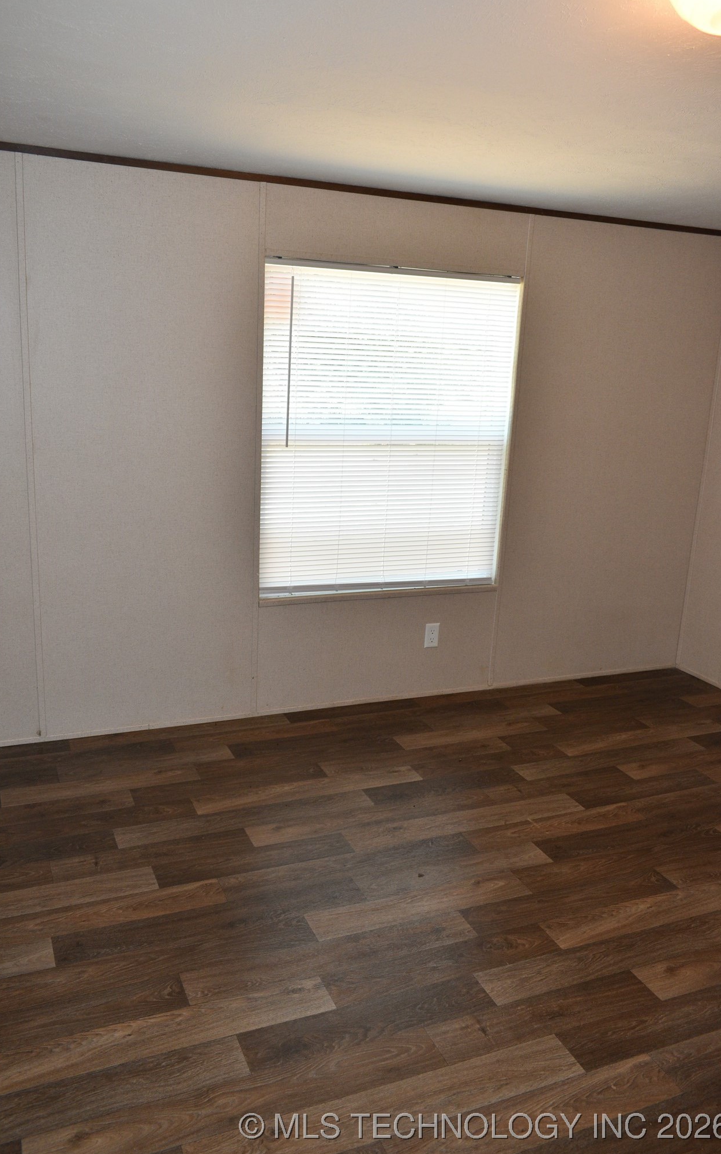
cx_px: 347
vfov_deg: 66.5
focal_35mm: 28
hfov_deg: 44.5
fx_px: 881
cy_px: 574
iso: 800
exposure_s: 1/125
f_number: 5.6
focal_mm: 18
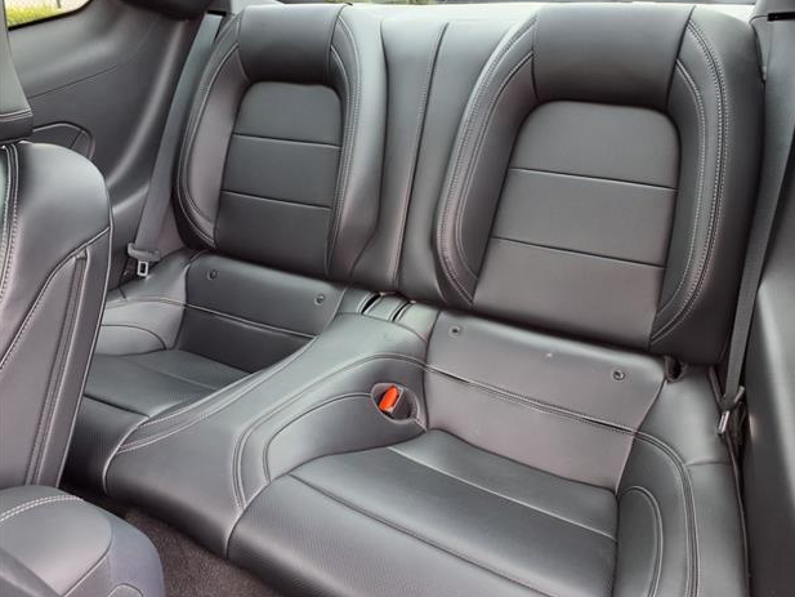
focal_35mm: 28
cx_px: 406
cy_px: 290
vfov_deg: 49.8
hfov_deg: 63.4
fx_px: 643
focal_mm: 3.58
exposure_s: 1/40
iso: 100
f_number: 1.9
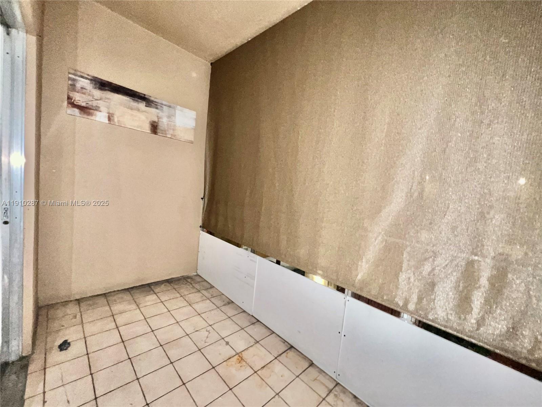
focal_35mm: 13
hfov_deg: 106.2
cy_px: 204
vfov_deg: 89.9
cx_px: 271
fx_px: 204
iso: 320
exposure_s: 1/16
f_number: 1.8
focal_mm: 1.57
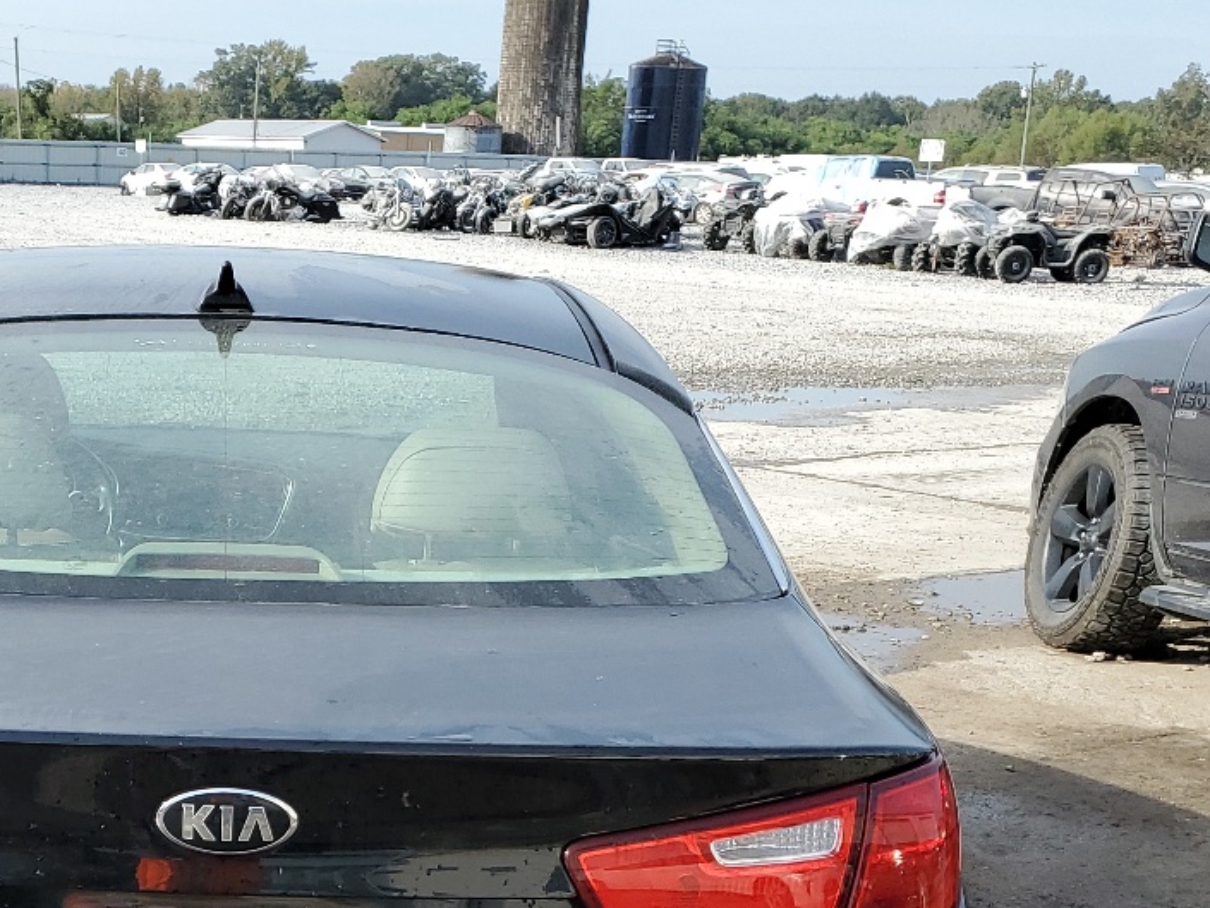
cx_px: 196
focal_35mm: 59
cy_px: 946
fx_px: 2063
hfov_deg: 31.6
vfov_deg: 23.6
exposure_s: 1/1667
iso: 50
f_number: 1.5
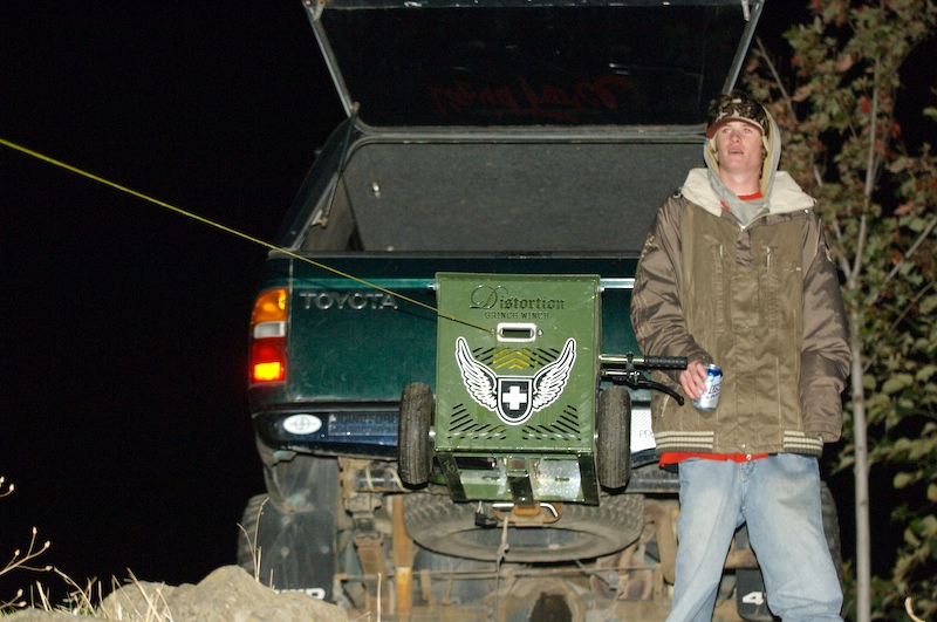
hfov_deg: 14.4
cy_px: 311
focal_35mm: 142
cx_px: 468
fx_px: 3704
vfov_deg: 9.6
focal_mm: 95
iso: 800
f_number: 2.8
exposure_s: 1/250
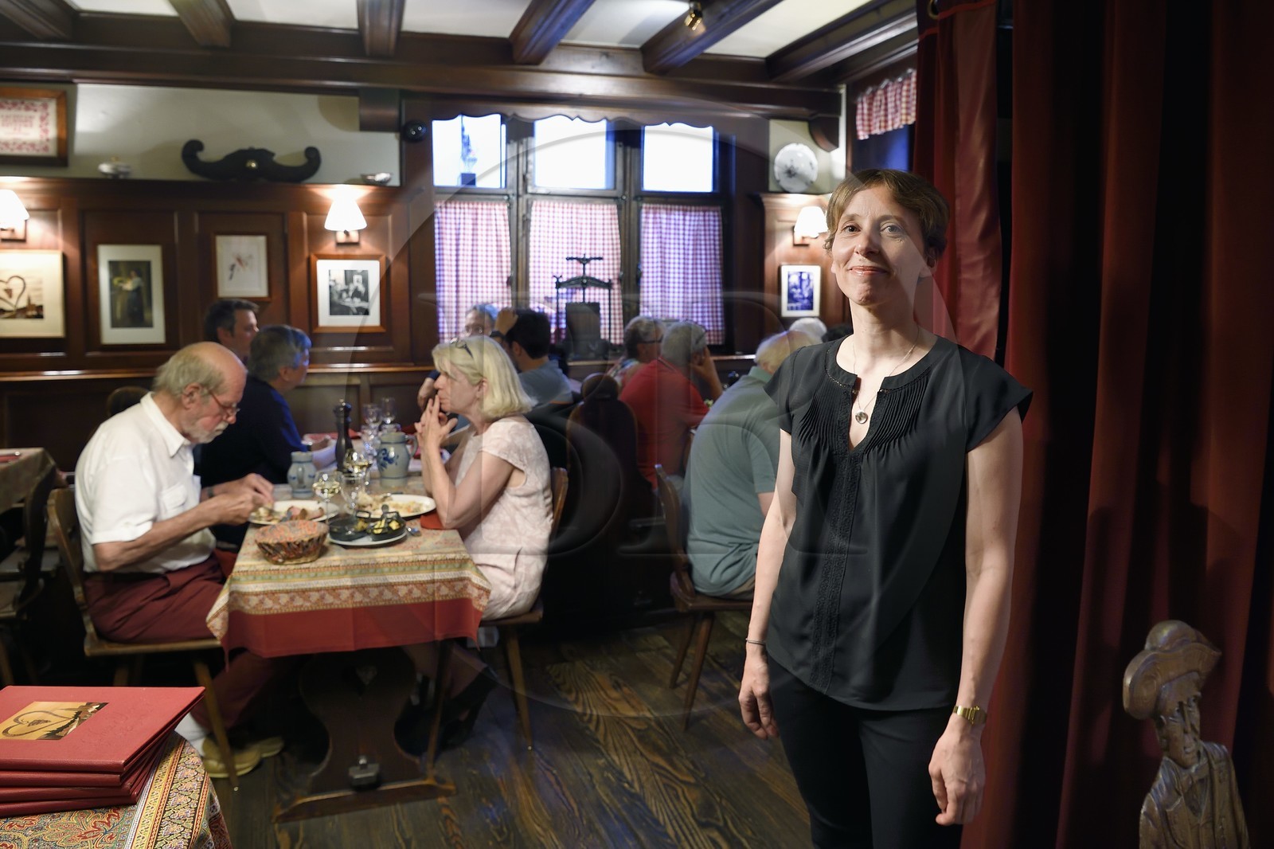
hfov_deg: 73.8
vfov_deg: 53.1
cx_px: 637
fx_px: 849
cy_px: 424
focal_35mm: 24
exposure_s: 1/15
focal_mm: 24
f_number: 5
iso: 1600
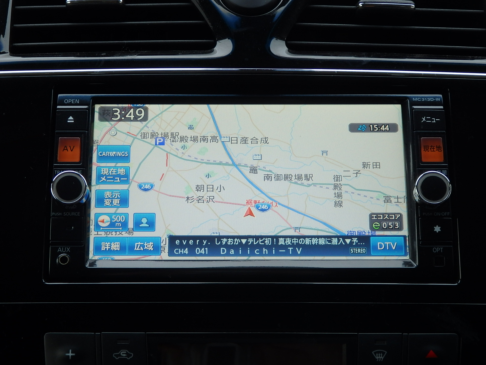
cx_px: 243
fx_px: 927
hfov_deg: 29.4
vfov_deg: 22.3
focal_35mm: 66
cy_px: 182
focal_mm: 11.9
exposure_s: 1/60
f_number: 4.4
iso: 160
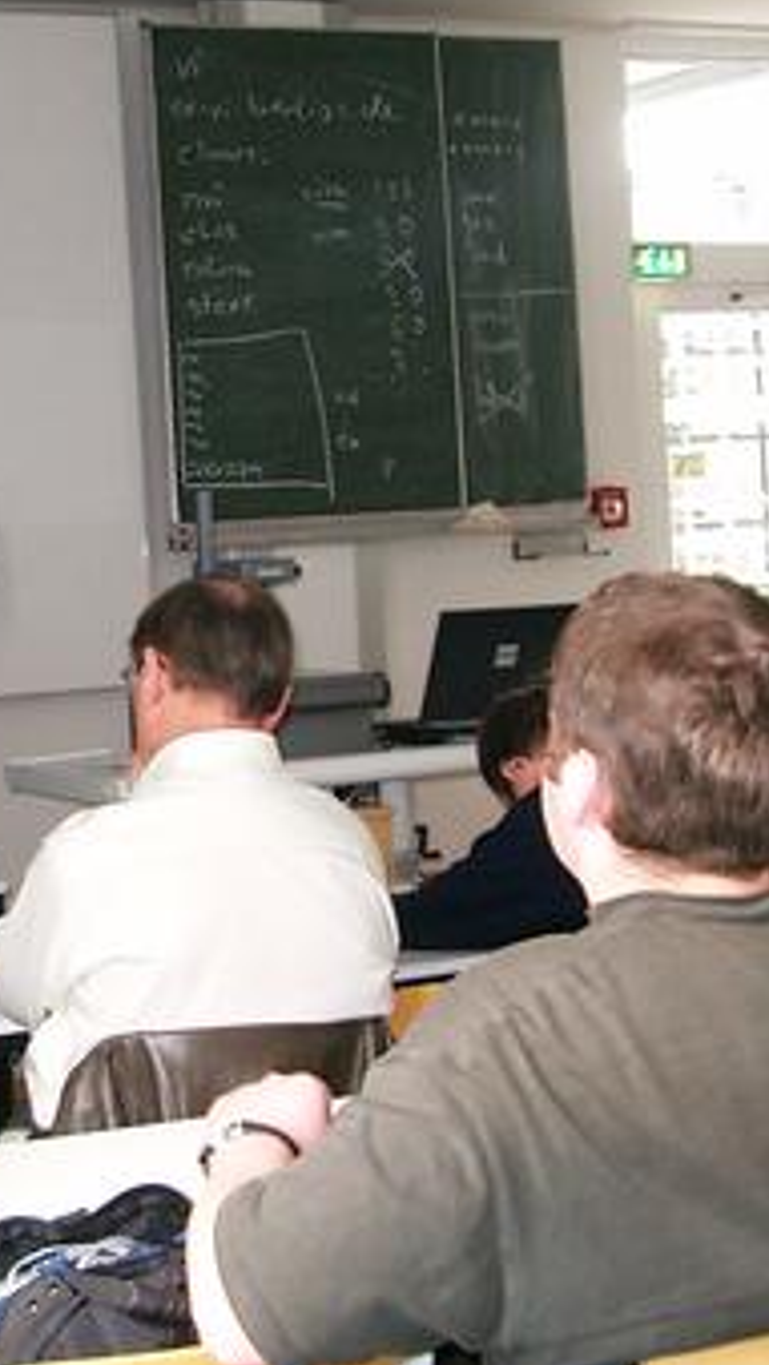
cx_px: 4
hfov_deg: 15.6
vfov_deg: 27.8
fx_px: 2752
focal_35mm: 76
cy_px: 523
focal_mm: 7.6
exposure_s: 1/60
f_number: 2.6
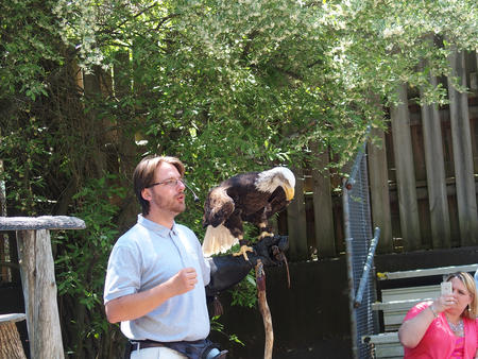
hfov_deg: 17.6
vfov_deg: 13.2
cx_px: 239
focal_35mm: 112
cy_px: 180
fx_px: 1547
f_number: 2.8
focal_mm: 24
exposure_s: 1/200
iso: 160
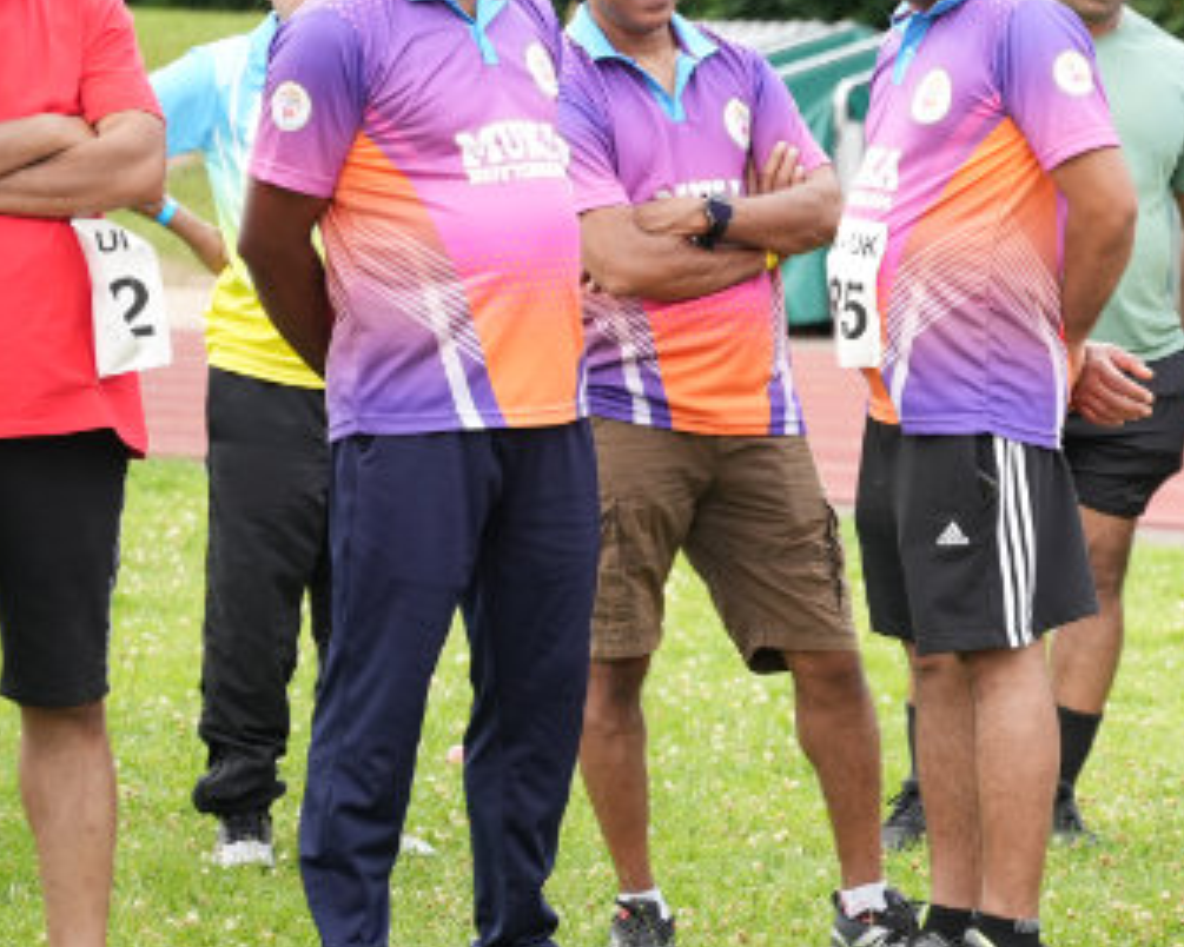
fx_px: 6528
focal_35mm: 186
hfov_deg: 10.1
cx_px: 1601
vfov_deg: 8.3
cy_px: 242
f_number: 2.8
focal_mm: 65.1
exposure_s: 1/640
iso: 250
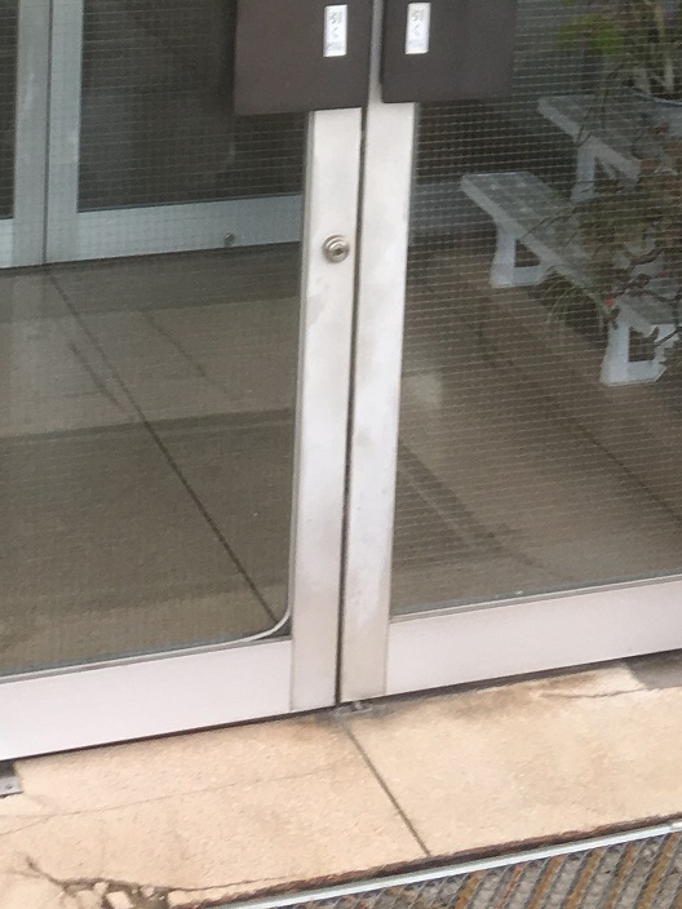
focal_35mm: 83
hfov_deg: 17.8
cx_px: 254
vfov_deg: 21.6
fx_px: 2180
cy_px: -220
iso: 32
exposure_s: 1/120
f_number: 2.2
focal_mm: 4.15
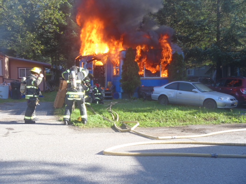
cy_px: 92
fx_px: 270
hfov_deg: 49.0
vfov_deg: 37.7
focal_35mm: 38
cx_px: 123
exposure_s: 1/80
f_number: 4.6
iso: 80
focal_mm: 6.83
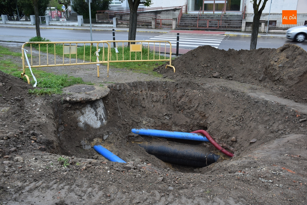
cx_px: 154
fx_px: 282
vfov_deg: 40.0
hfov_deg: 57.2
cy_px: 102
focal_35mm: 33
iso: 400
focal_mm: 22
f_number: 5
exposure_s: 1/100
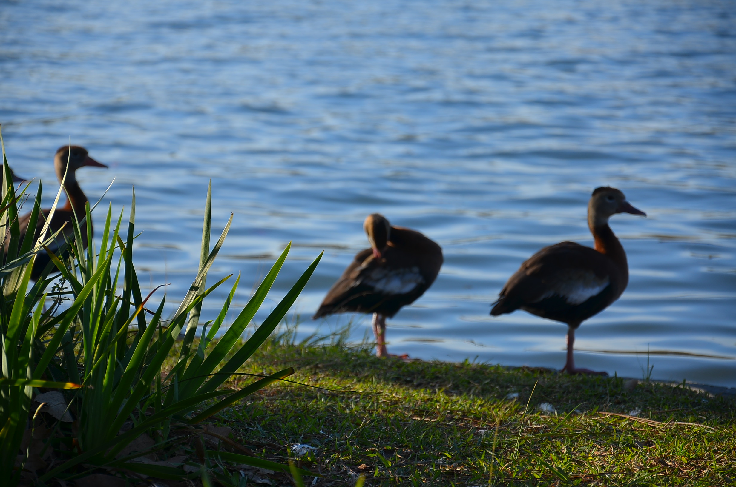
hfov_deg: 13.1
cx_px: 368
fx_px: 3213
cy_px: 244
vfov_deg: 8.7
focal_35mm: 158
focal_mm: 105
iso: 100
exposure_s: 1/320
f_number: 5.6
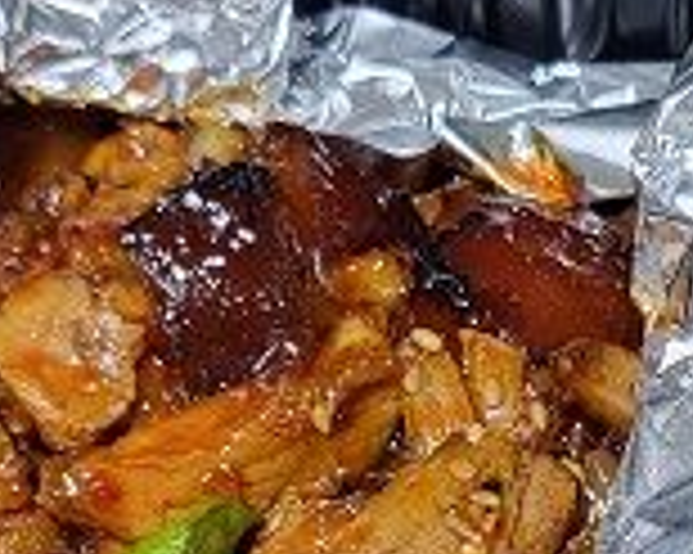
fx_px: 2029
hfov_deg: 19.3
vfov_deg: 14.9
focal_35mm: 99
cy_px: 712
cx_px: 513
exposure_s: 1/120
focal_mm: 4.25
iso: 250
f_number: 1.8
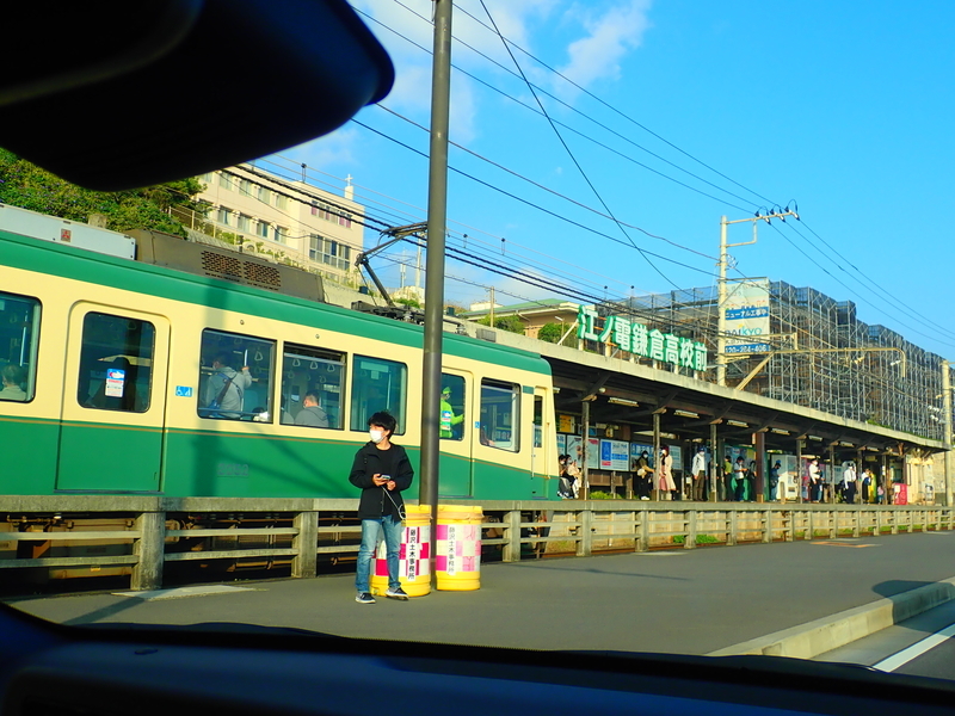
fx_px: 966
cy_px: 358
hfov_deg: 52.6
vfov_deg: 40.7
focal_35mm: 35
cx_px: 478
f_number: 3.5
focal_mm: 6.42
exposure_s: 1/640
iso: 100
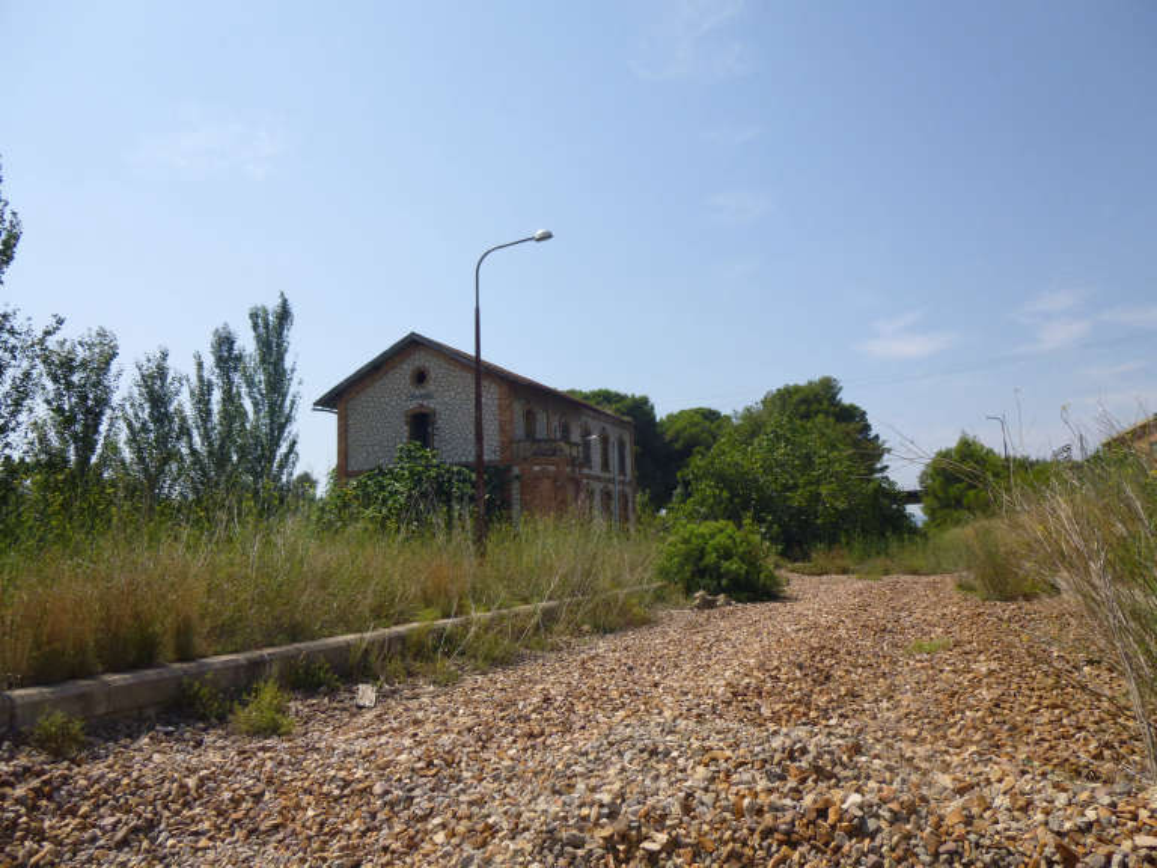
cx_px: 578
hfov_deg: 69.4
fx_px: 836
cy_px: 434
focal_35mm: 25
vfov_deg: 54.9
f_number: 9
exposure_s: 1/200
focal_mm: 4.5
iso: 100
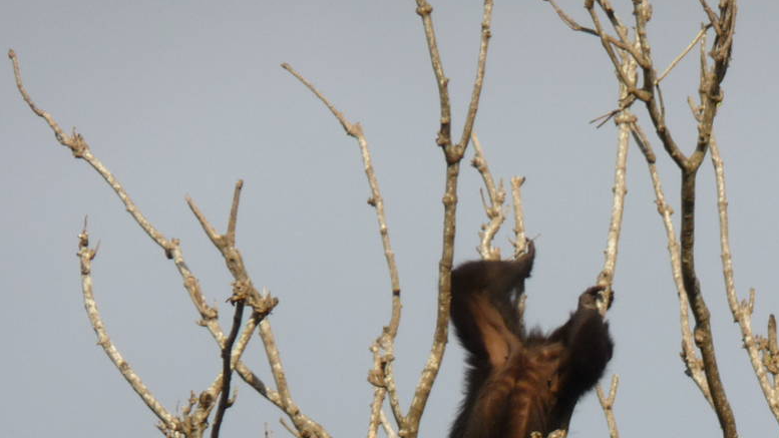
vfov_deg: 1.9
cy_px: 590
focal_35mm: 628
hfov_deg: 3.4
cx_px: 704
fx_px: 12972
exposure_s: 1/500
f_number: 4.9
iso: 100
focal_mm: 47
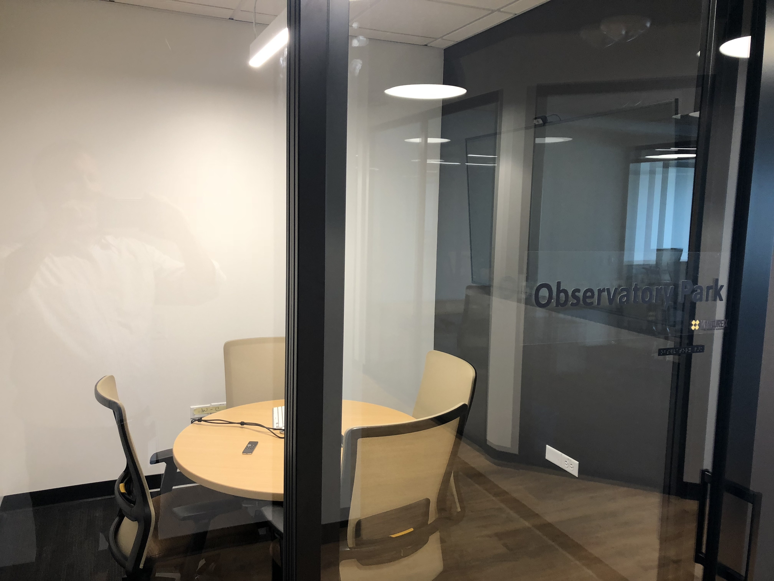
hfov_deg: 63.4
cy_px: 290
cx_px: 387
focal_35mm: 28
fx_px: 626
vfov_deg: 49.7
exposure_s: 1/20
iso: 40
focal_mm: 3.99
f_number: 1.8
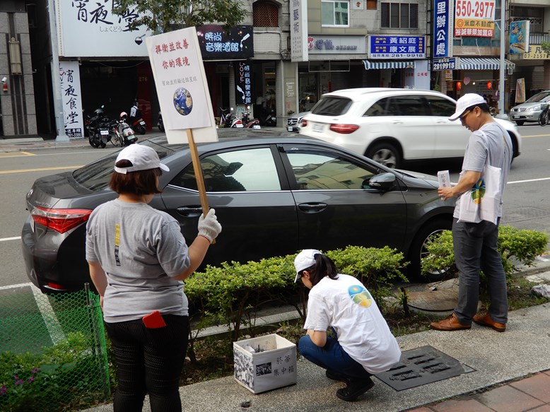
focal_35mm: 42
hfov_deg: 44.8
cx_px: 275
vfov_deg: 34.3
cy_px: 206
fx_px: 667
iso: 80
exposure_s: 1/160
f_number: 4
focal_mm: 7.5
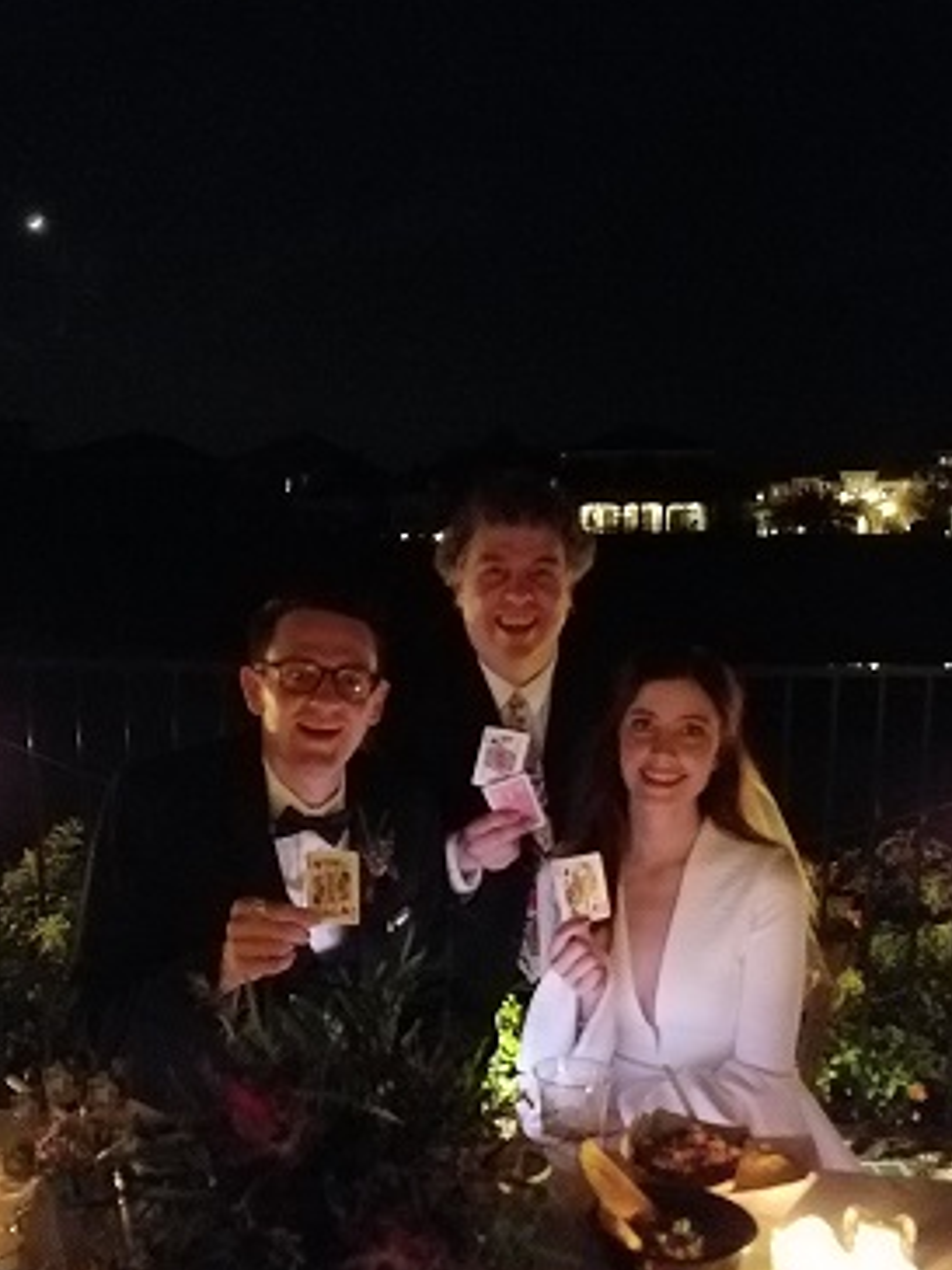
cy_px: 827
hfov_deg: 39.6
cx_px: 509
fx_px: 1320
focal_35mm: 36
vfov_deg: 50.6
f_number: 1.7
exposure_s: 1/10
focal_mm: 4.2
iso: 1000
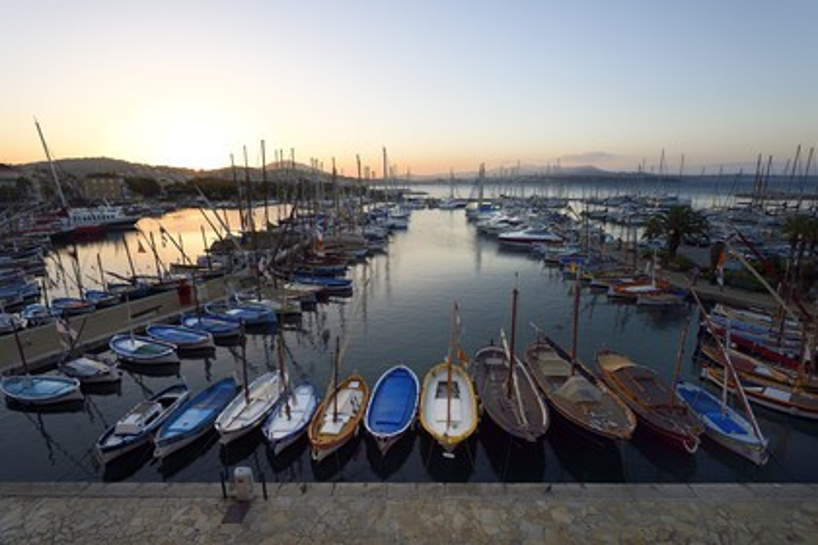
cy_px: 272
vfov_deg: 73.7
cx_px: 409
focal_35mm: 16
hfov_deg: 96.7
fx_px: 364
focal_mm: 16
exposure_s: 1/200
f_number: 8
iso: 400
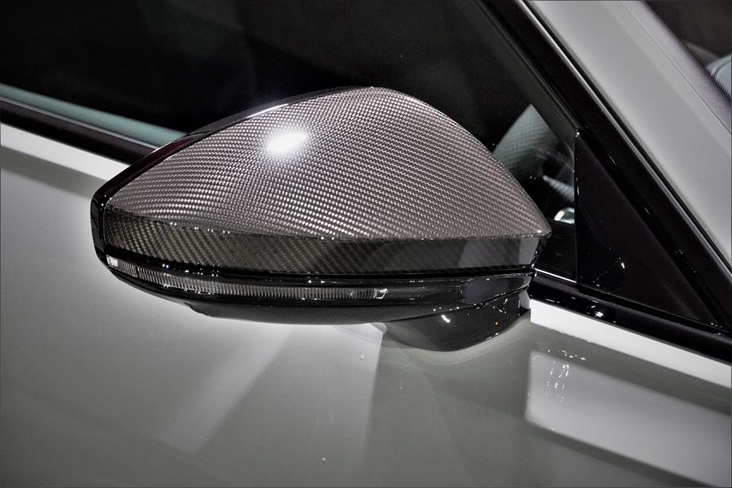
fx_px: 2135
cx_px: 366
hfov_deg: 19.5
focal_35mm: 105
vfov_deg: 13.0
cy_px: 244
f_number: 5.6
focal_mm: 70
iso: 6400
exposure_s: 1/80
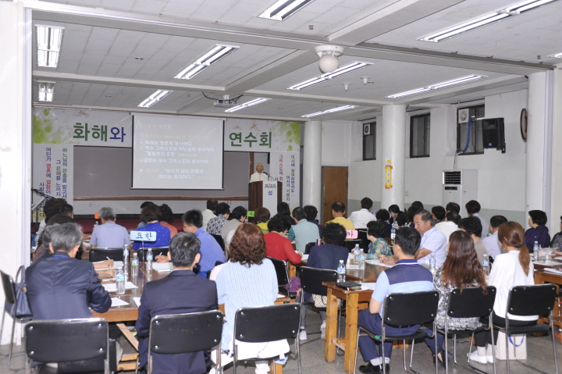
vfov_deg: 35.0
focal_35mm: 38
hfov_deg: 50.7
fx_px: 593
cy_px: 187
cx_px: 281
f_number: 5.6
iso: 200
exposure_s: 1/60
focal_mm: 38
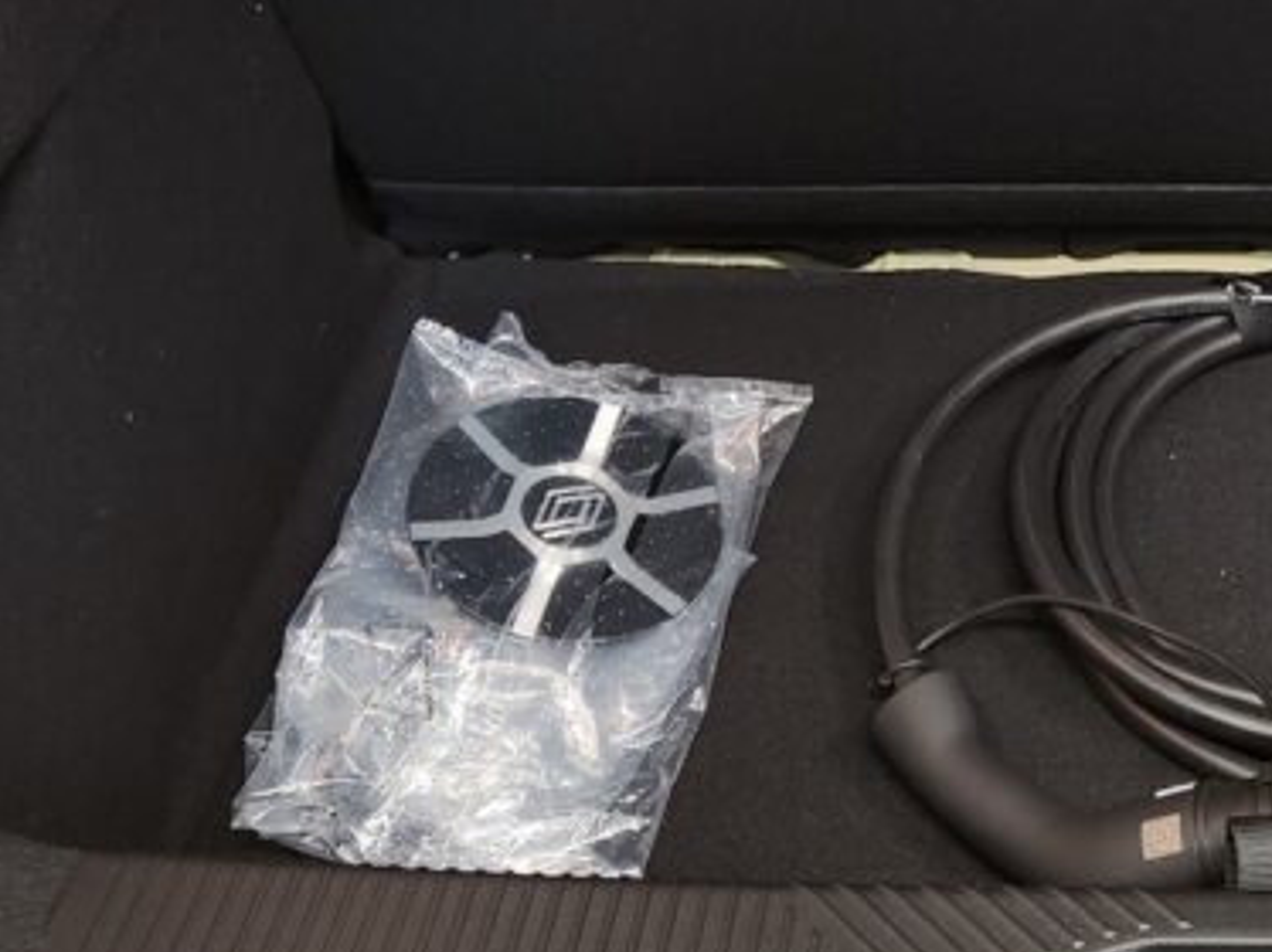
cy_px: -31
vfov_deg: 22.3
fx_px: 2314
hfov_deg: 29.2
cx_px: 1194
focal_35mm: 63
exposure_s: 1/100
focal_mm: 5.4
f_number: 1.8
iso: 320
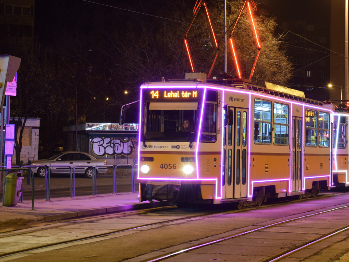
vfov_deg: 14.8
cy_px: 83
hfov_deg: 19.5
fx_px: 1008
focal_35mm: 100
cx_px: 252
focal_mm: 42
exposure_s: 1/2
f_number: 6.3
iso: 200
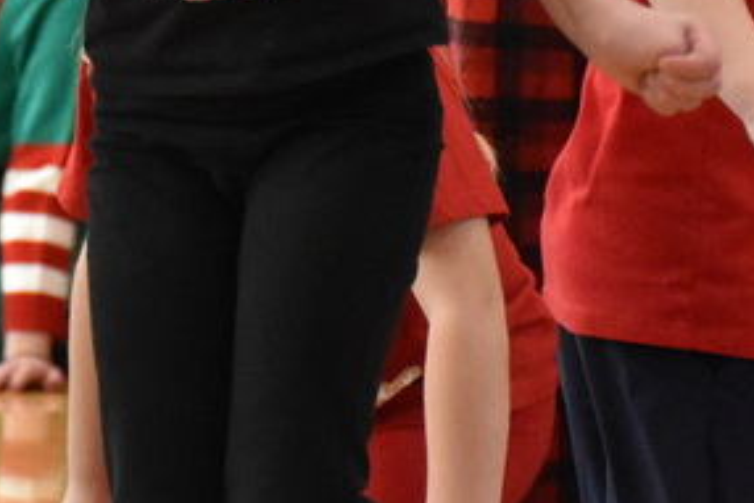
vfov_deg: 3.0
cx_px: -163
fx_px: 9572
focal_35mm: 457
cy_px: -194
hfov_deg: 4.5
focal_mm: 85
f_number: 5.3
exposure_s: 1/500
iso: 5000
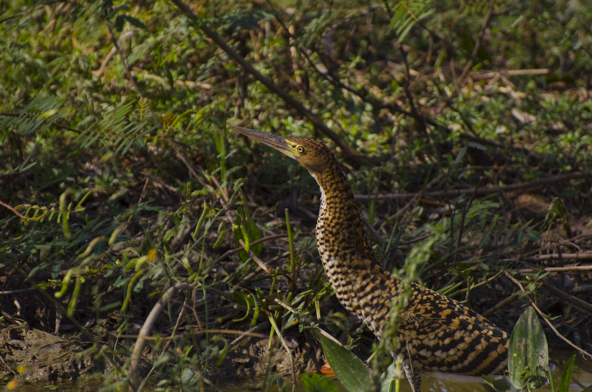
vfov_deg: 3.3
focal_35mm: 420
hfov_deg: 4.9
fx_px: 6892
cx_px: 296
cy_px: 196
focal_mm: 280
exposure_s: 1/1600
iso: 400
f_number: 5.6
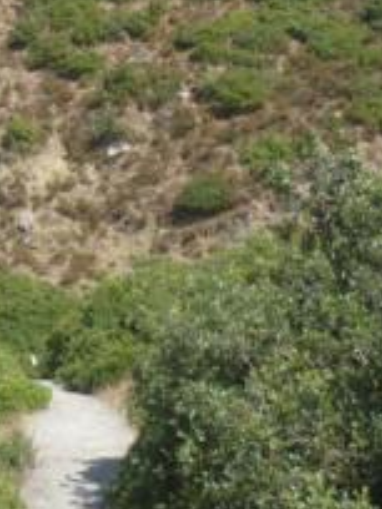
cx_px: -67
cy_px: -269
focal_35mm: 110
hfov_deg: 13.1
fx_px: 1619
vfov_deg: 16.2
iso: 100
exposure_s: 1/160
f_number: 8
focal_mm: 5.8
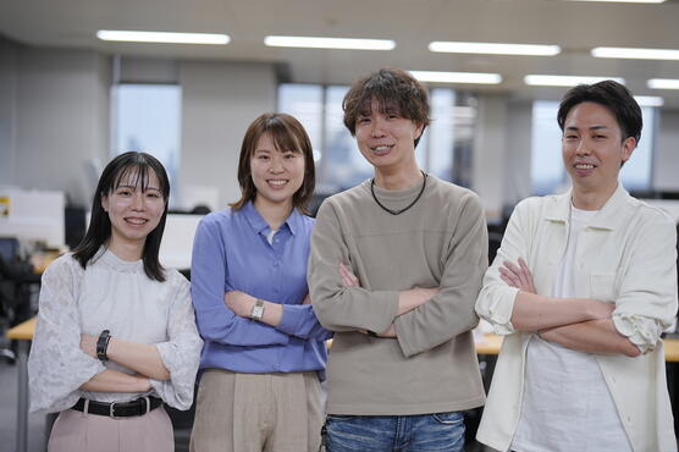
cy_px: 216
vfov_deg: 25.0
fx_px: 1018
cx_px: 347
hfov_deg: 36.9
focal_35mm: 54
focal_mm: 50
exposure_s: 1/100
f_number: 1.4
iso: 100
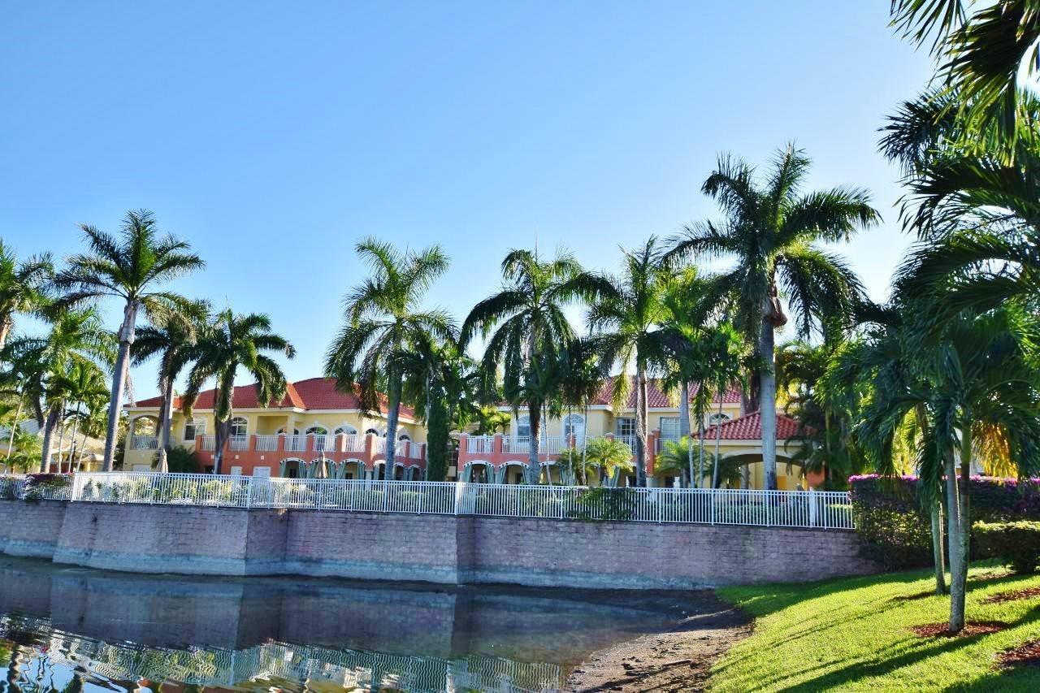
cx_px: 520
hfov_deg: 61.9
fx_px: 866
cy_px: 346
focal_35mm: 30
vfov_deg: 43.6
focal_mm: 20
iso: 200
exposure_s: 1/320
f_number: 9
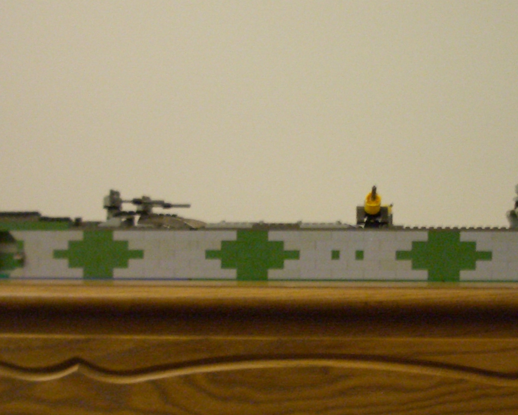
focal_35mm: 70
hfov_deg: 27.1
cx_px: 317
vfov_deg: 21.9
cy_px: 234
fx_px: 1074
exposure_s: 1/13
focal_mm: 5.8
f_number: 2.6
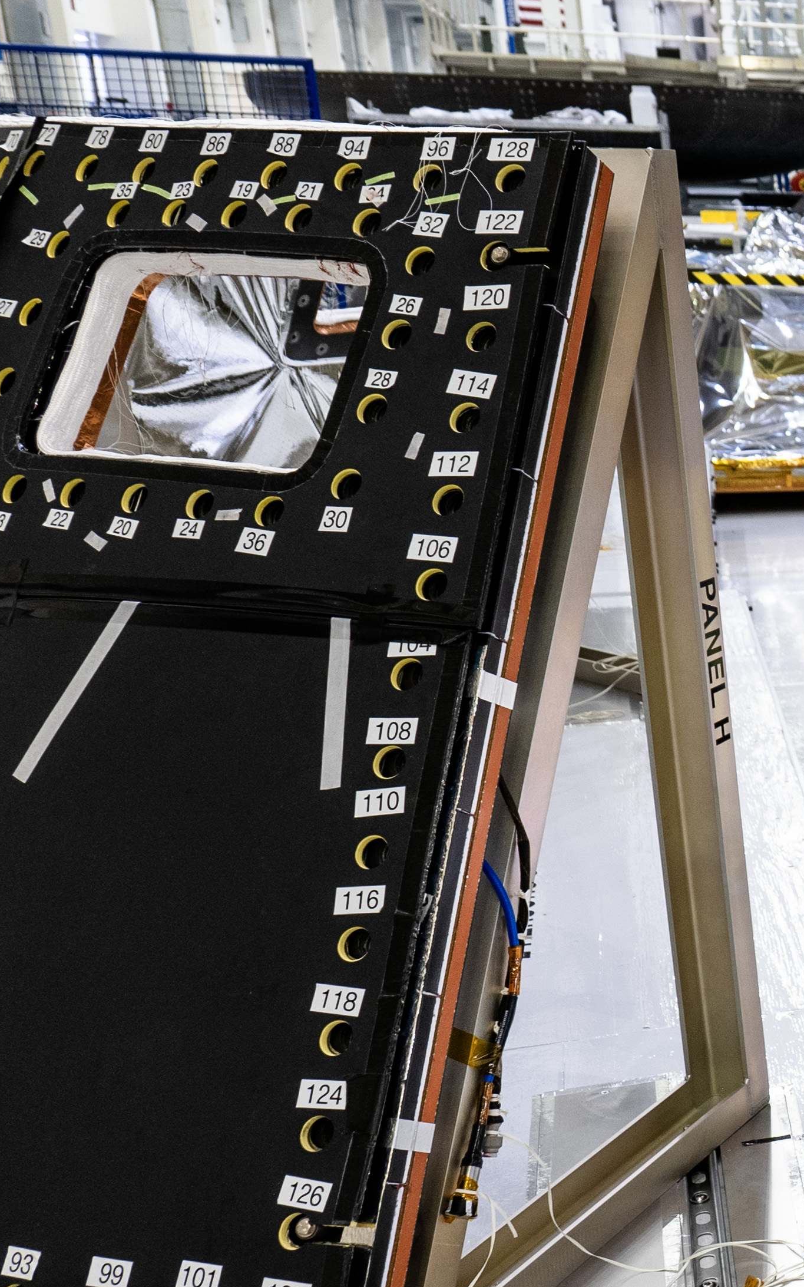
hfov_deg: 16.3
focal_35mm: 56
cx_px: 1702
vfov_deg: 36.1
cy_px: 781
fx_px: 1963
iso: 800
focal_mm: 20
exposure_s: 1/60
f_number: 5
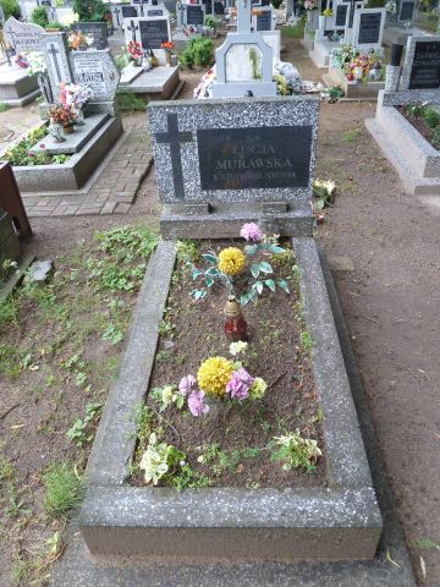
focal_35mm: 25
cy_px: 294
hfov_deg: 54.9
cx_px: 220
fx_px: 424
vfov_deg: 69.4
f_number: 3.3
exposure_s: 1/30
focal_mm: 4.1
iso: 125
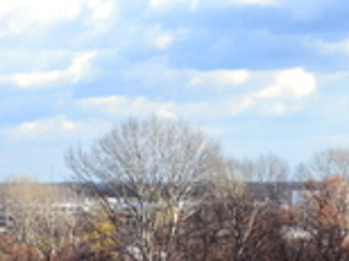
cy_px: 601
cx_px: -297
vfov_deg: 6.5
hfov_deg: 8.7
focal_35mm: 218
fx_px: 2189
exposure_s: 1/100
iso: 400
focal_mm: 29
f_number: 9
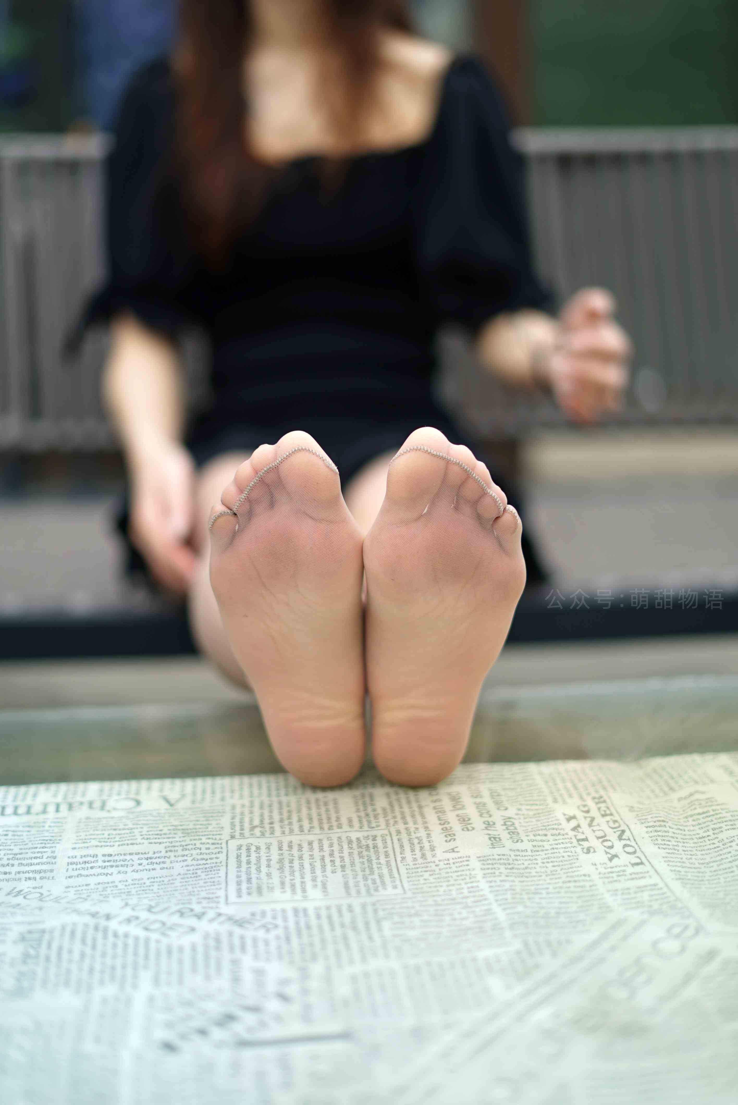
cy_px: 552
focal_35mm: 50
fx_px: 1535
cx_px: 369
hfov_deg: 27.0
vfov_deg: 39.6
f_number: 1.8
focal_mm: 50
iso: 64
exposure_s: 1/640
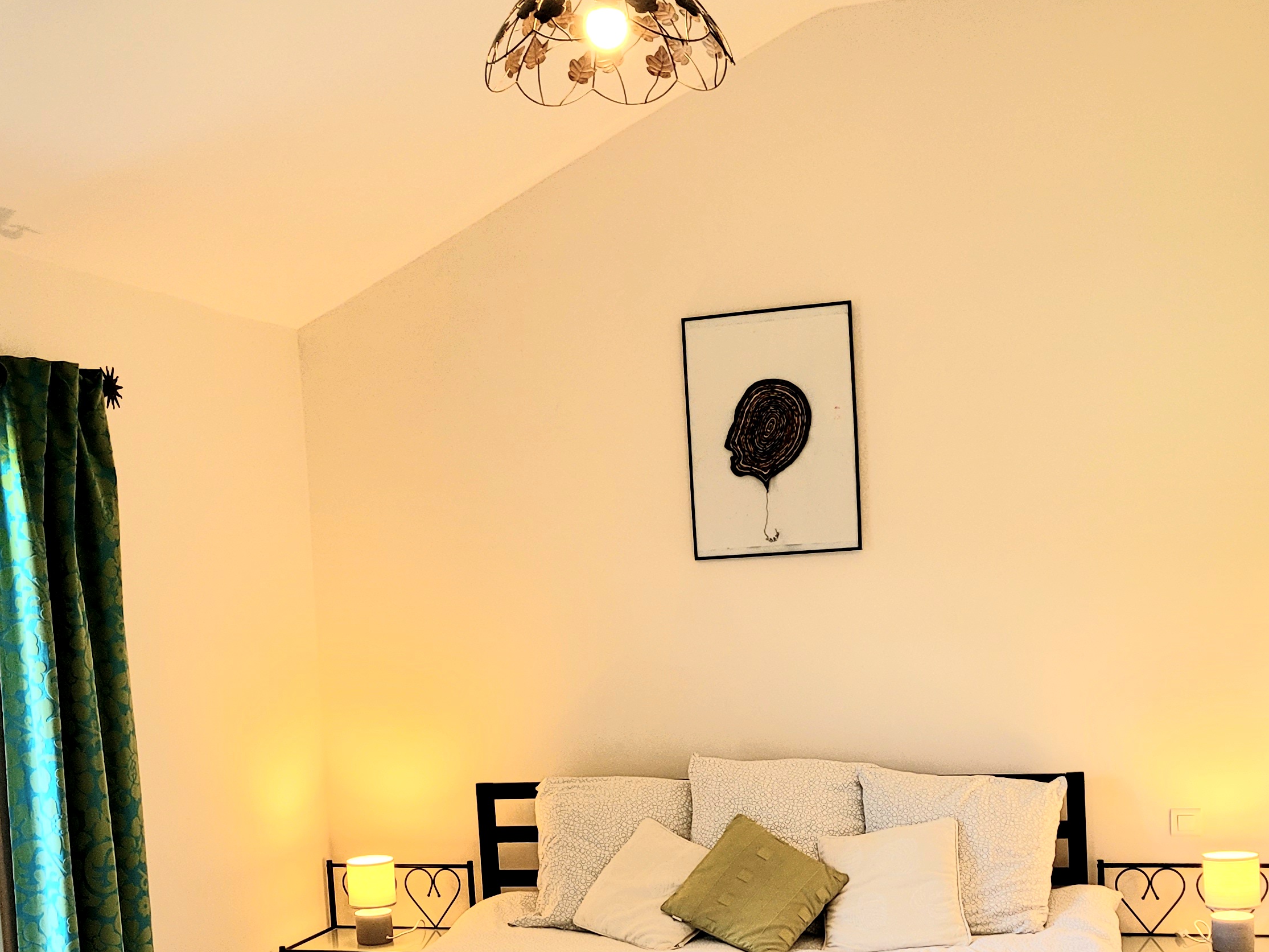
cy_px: 774
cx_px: 670
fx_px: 1723
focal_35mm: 47
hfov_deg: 40.4
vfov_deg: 30.1
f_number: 1.8
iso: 200
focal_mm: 5.4
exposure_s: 1/100
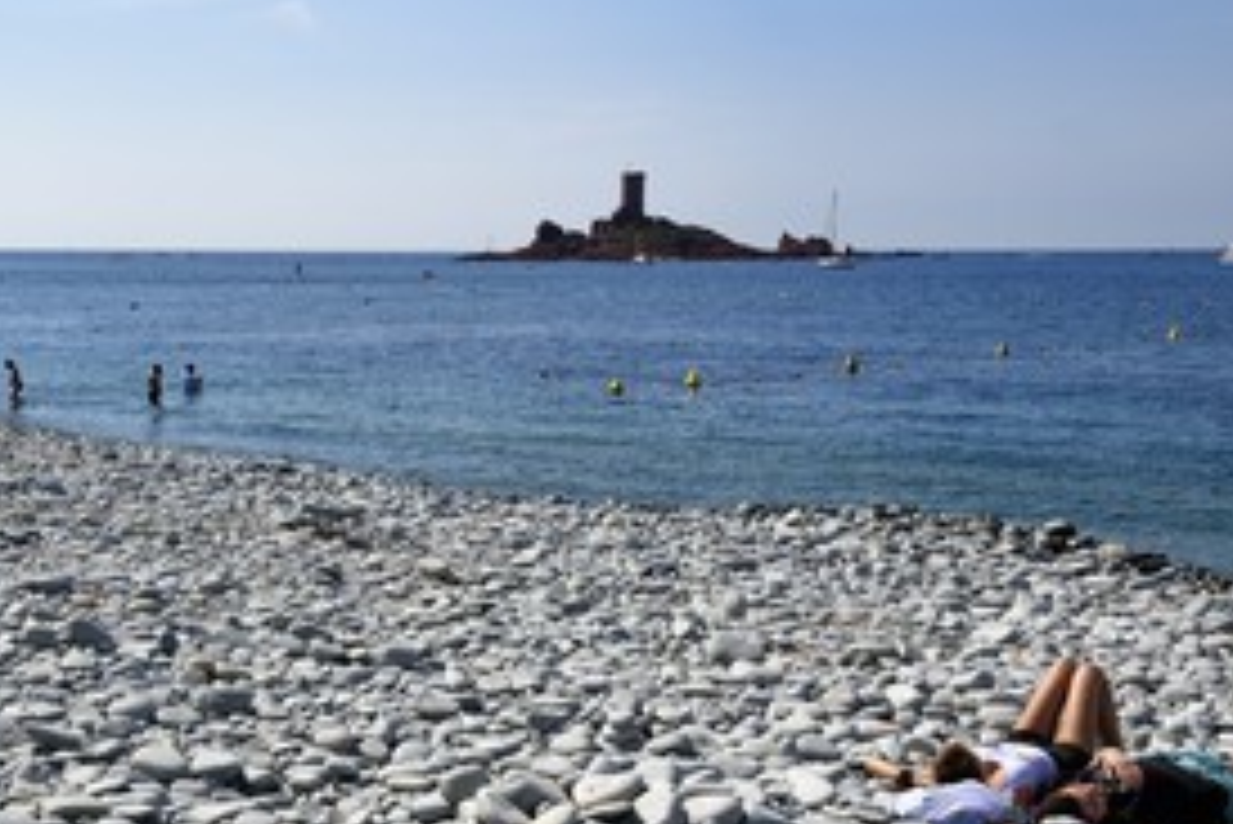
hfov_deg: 39.9
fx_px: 1679
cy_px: 540
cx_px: 428
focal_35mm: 49
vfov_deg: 27.4
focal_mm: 32
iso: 200
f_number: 18
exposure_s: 1/250
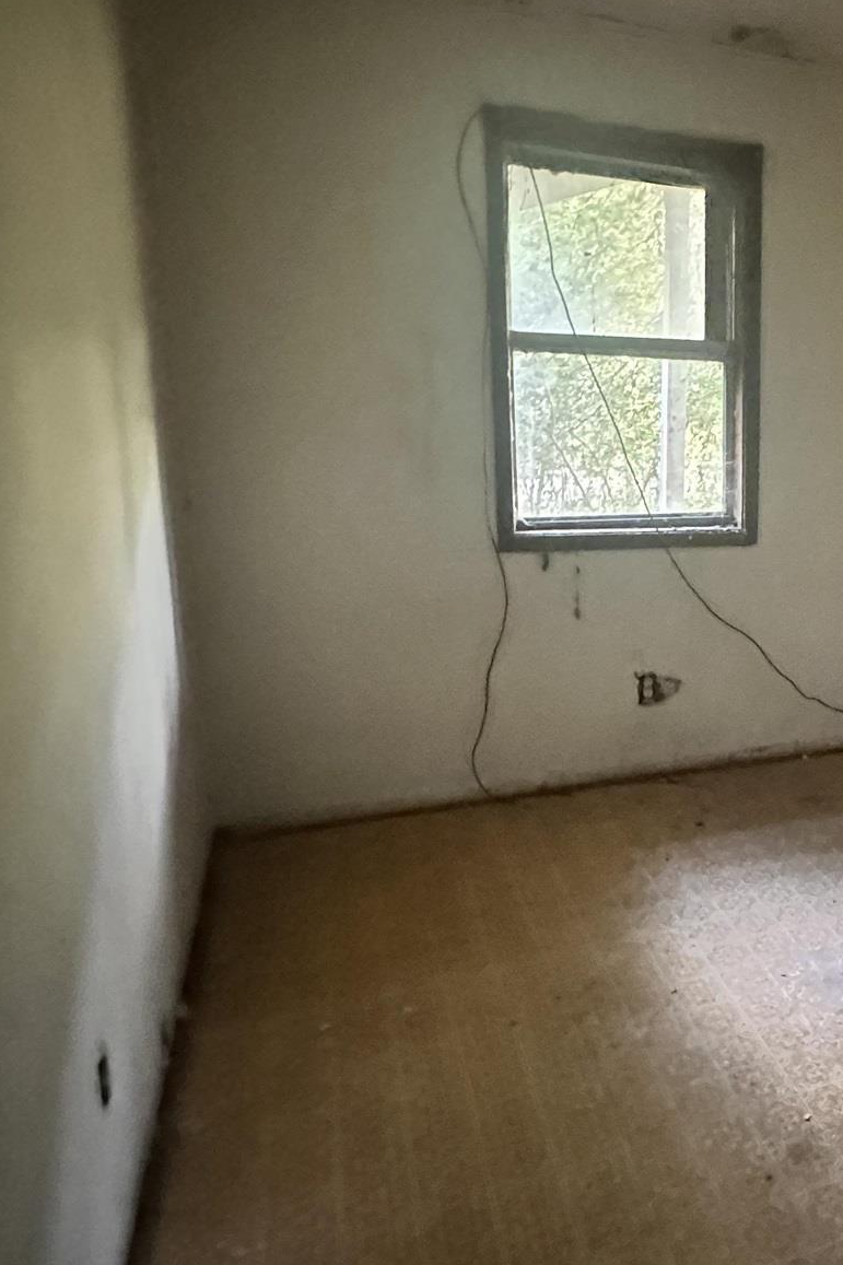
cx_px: 851
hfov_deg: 39.4
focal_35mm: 29
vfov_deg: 63.6
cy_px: 584
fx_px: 1019
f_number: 2.2
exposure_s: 1/41
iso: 1250
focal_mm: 2.22
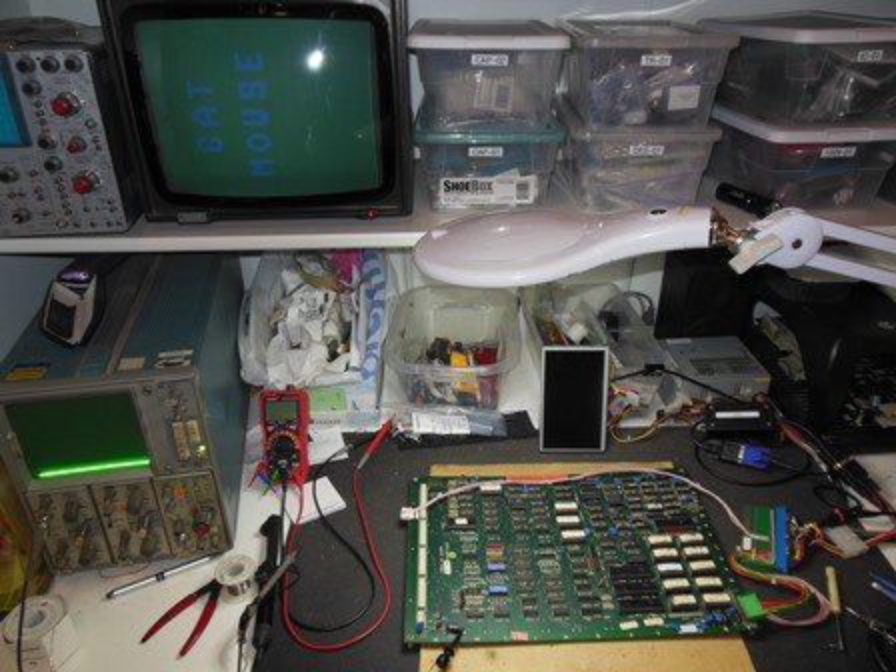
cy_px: 336
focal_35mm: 25
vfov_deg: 54.9
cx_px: 448
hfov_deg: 69.4
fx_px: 647
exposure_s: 1/25
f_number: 3.2
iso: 125
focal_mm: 4.5
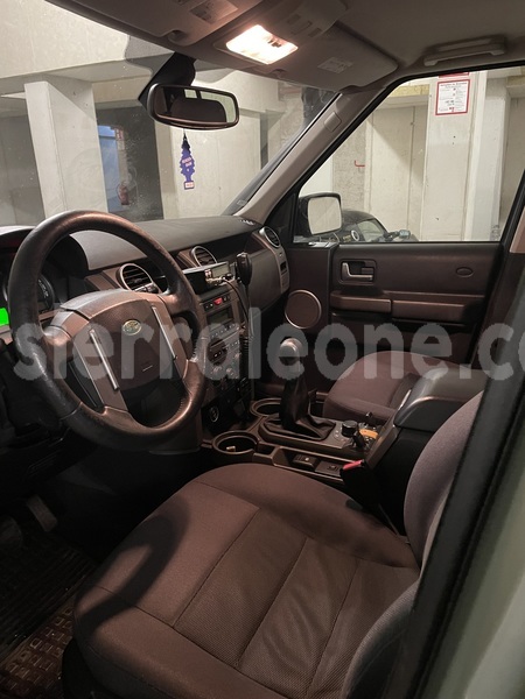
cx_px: 262
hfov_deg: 53.1
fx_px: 526
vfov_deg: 67.3
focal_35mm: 26
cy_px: 350
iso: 640
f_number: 1.6
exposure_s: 1/25
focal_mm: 4.2
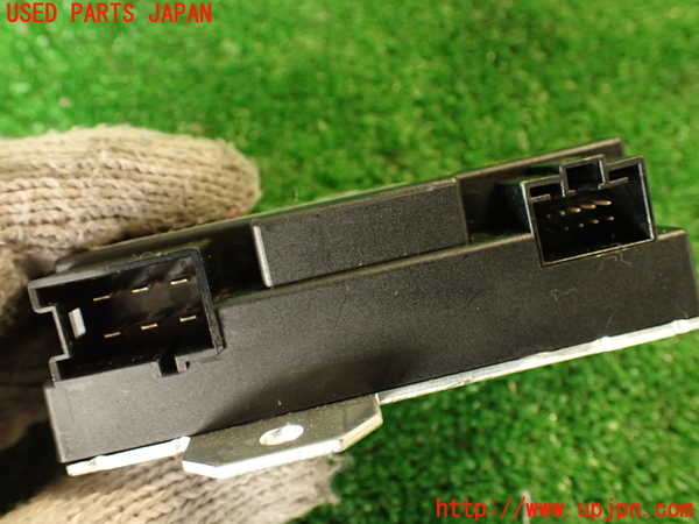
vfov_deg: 44.2
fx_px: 646
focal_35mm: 32
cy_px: 262
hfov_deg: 56.8
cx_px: 350
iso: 500
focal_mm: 5.79
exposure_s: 1/30
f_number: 2.4
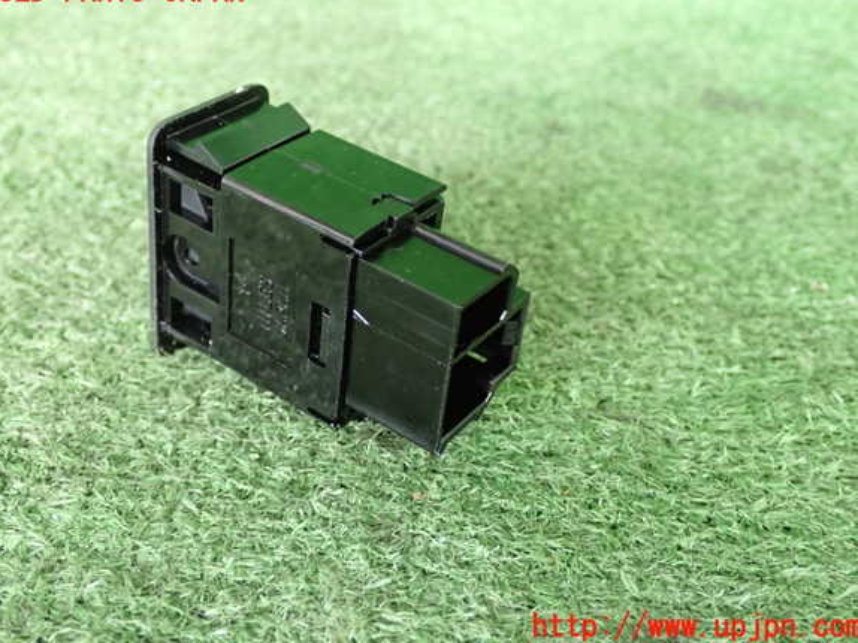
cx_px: 422
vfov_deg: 31.5
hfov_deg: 41.3
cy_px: 310
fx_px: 1140
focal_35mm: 46
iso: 400
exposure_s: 1/40
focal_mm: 7.84
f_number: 2.9
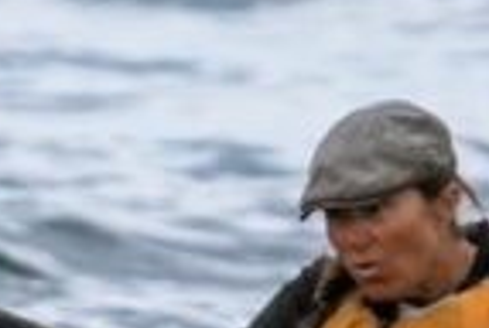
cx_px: -164
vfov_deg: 0.6
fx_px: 29156
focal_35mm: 2142
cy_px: 326
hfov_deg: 1.0
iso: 2500
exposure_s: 1/5000
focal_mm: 300
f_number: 5.6
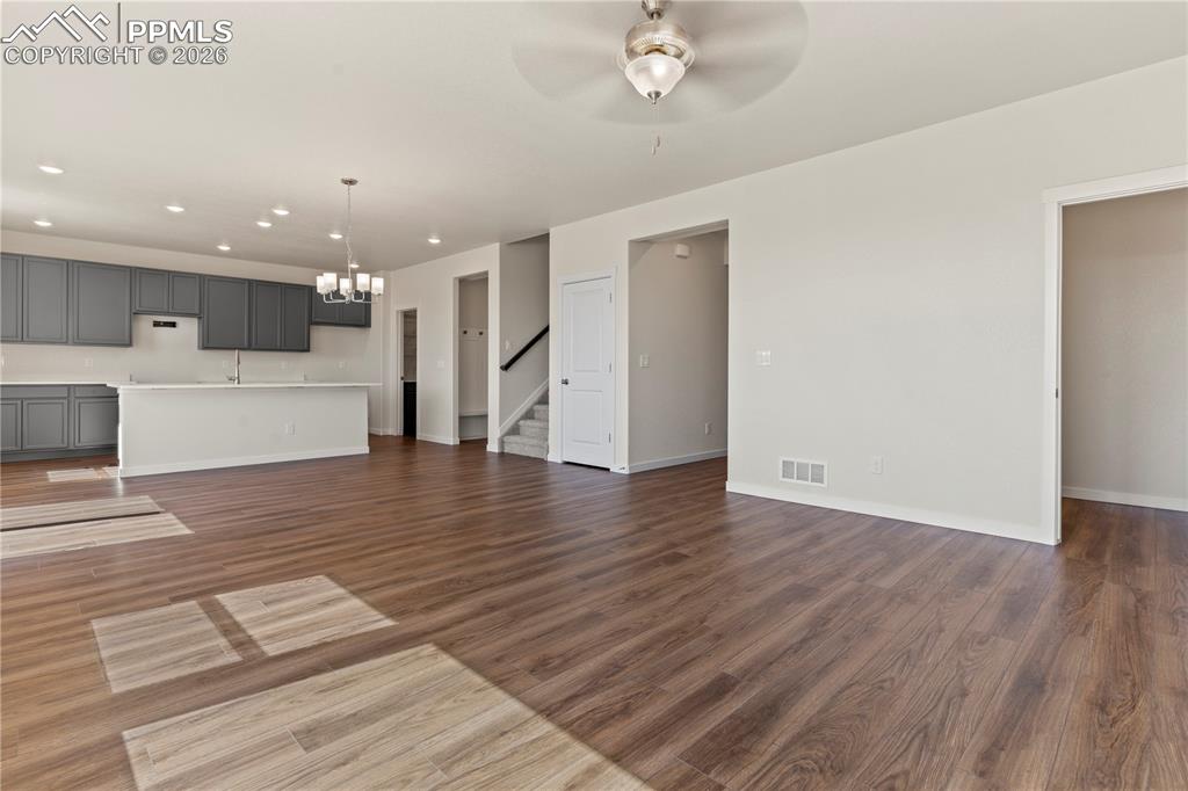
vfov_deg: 70.4
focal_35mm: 17
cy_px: 396
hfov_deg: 93.3
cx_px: 594
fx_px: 561
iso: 100
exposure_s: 1/4
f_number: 8
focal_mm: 17
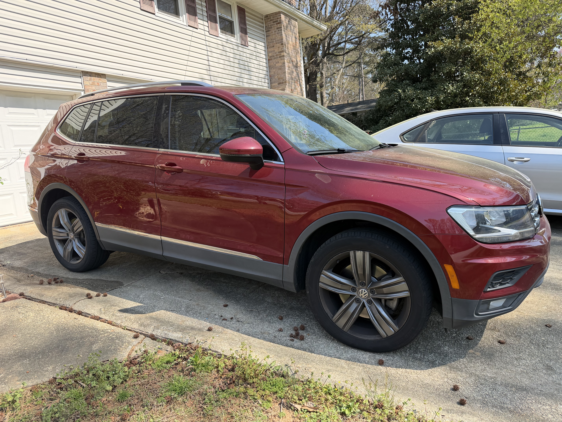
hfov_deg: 71.6
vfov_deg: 56.8
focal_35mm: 24
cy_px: 211
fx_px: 390
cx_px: 281
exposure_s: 1/1464
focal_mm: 6.76
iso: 100
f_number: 1.78
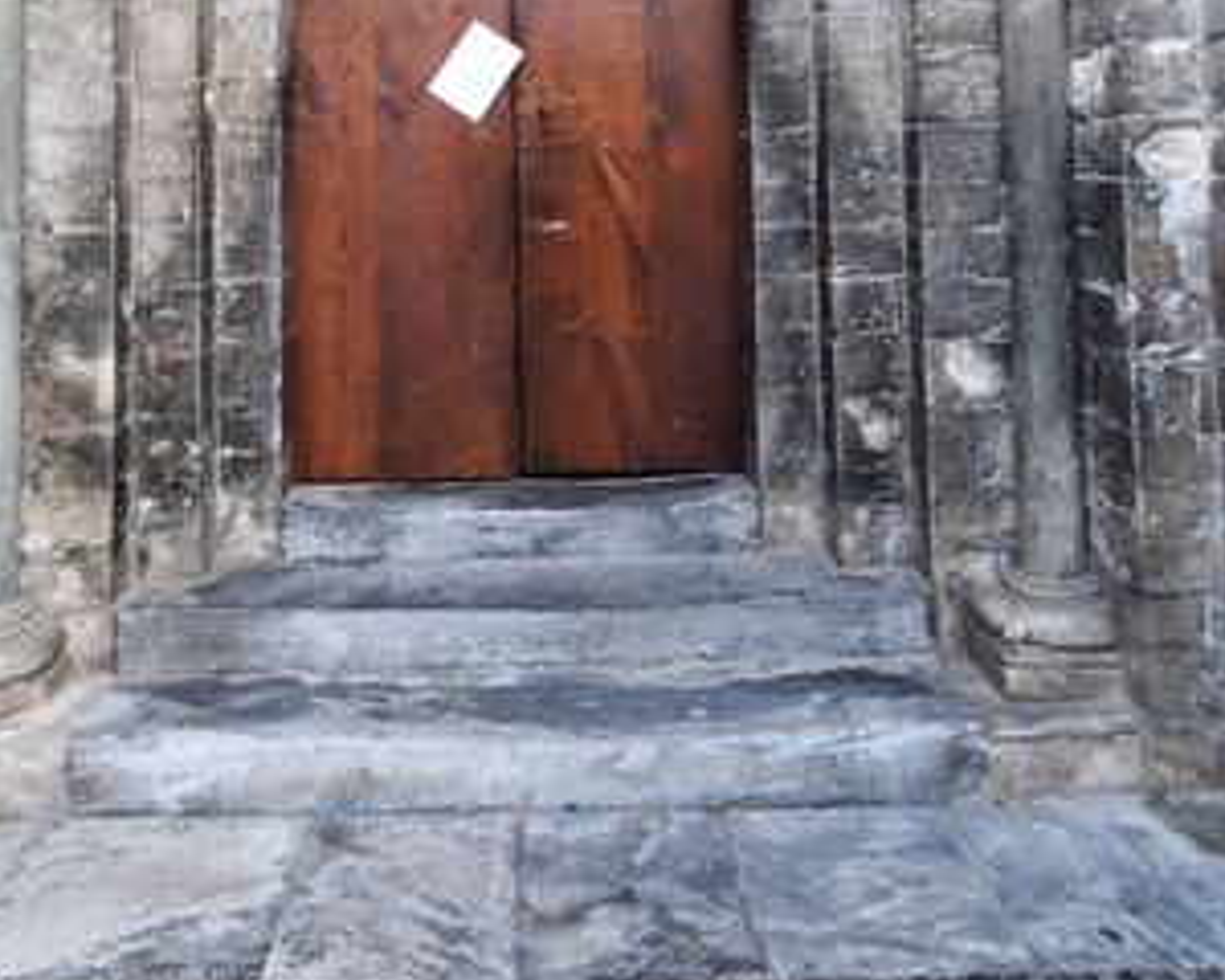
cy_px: 41
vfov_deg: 37.5
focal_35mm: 36
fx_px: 1309
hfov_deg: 50.1
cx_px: 549
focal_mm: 11
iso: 500
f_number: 4
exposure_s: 1/60
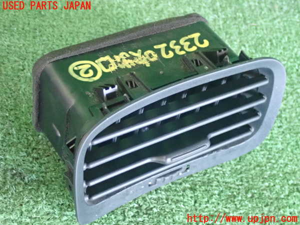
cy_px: 112
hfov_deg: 31.7
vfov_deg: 24.0
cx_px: 150
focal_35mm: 61
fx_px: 529
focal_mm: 11.01
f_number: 3.6
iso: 2500
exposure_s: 1/60
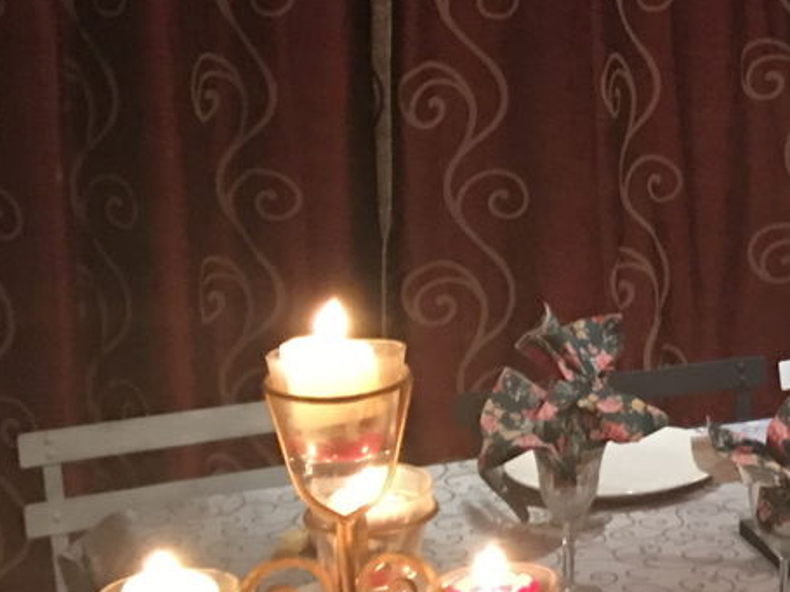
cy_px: 210
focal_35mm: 102
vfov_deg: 14.5
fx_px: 2327
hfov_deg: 16.4
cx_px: 1382
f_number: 2.2
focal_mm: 4.15
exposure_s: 1/4
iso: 64
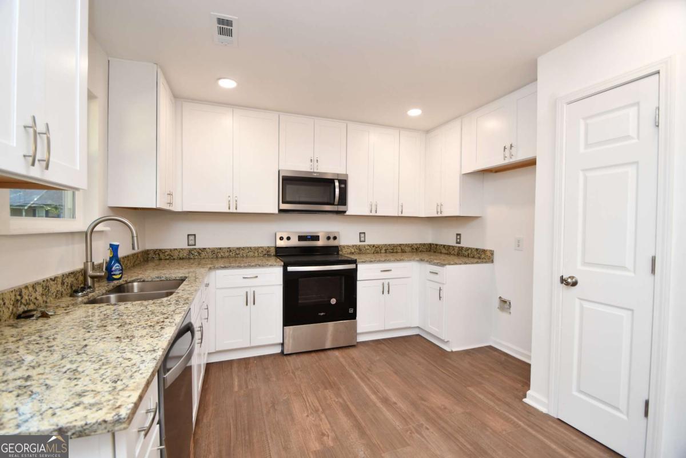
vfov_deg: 77.3
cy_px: 229
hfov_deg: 100.4
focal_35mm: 15
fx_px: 286
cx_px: 343
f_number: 4
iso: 250
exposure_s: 1/60
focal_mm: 10
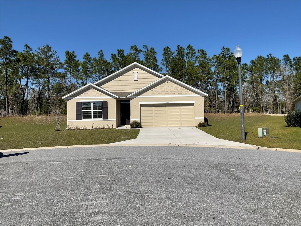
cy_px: 113
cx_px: 150
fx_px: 252
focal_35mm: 29
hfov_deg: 61.7
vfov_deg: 48.2
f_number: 1.8
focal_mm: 3
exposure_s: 1/3788
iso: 16
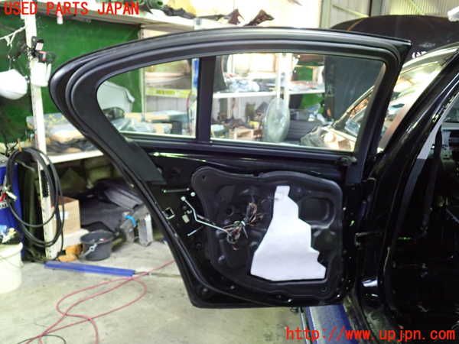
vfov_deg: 46.8
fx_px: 398
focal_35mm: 30
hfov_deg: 60.0
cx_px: 230
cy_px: 172
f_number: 2.3
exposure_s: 1/30
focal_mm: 5.4
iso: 800
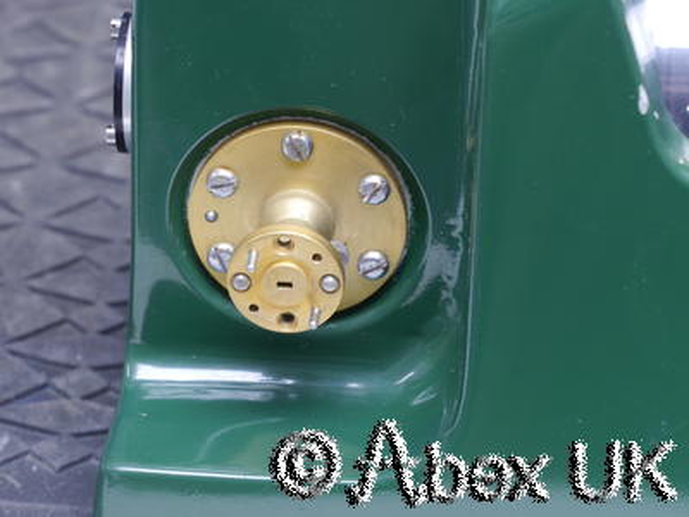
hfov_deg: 7.1
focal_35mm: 280
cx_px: 344
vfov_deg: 5.3
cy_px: 258
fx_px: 5573
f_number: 11
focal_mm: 140
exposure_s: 1/2.5
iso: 400
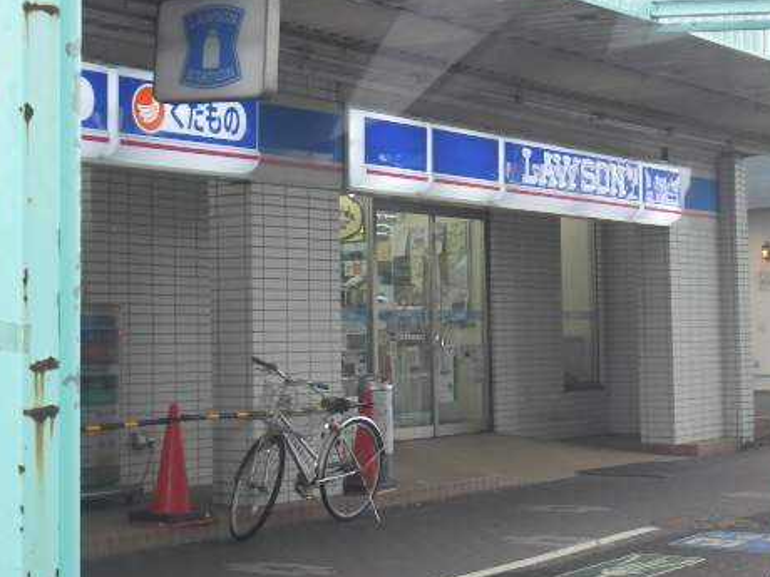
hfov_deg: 27.4
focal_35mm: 71
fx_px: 1579
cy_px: 222
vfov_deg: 20.7
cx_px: 413
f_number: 4.4
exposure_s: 1/60
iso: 320
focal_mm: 9.1
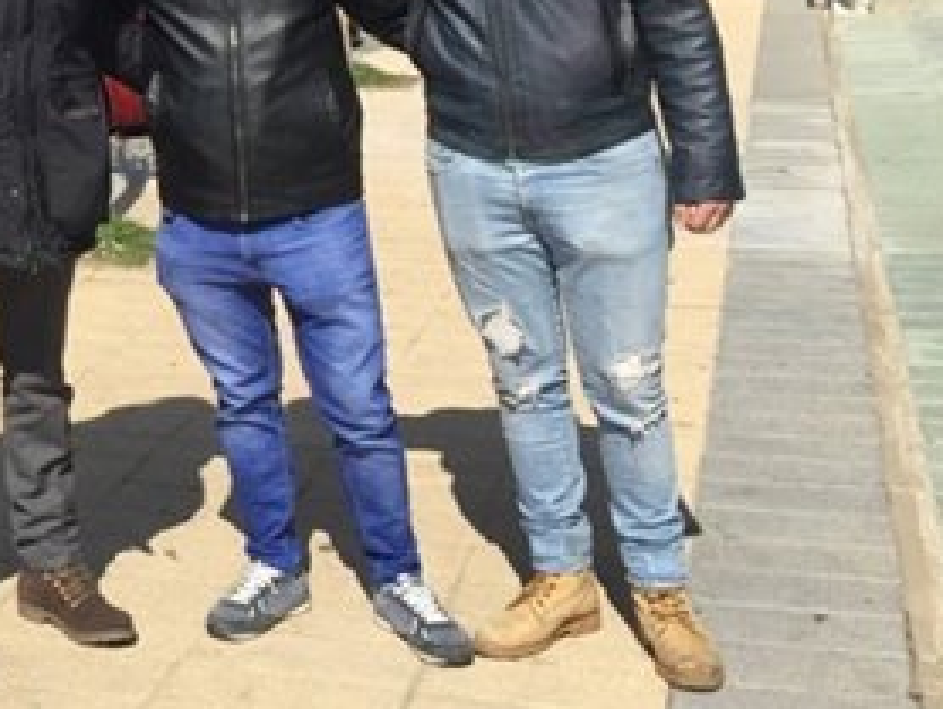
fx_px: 1963
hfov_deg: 24.4
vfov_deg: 19.7
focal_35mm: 72
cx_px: -200
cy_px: -31
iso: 32
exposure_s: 1/1980
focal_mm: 4.15
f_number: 2.2
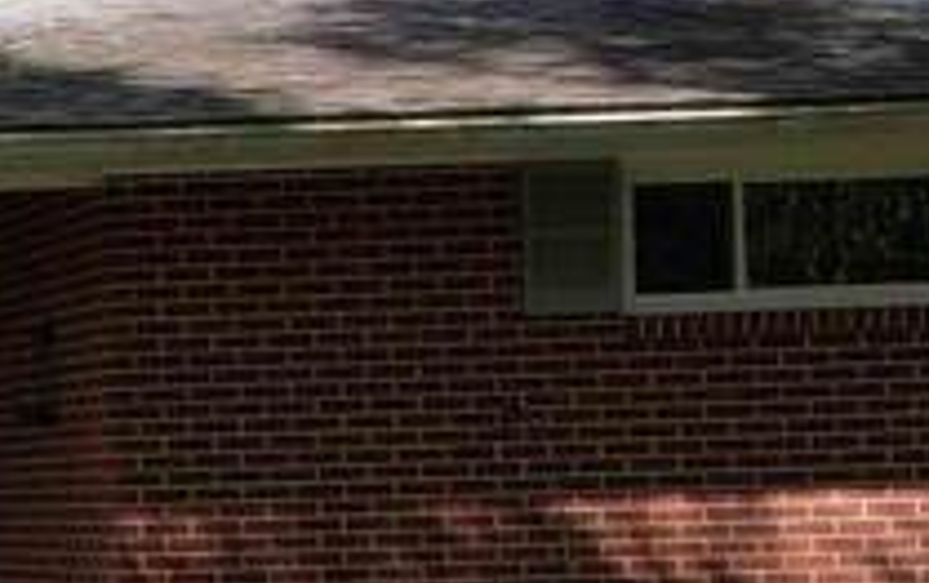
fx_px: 3471
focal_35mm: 137
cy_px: 501
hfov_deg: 12.1
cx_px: -1320
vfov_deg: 9.6
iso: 110
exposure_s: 1/1000
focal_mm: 8.38
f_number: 2.8
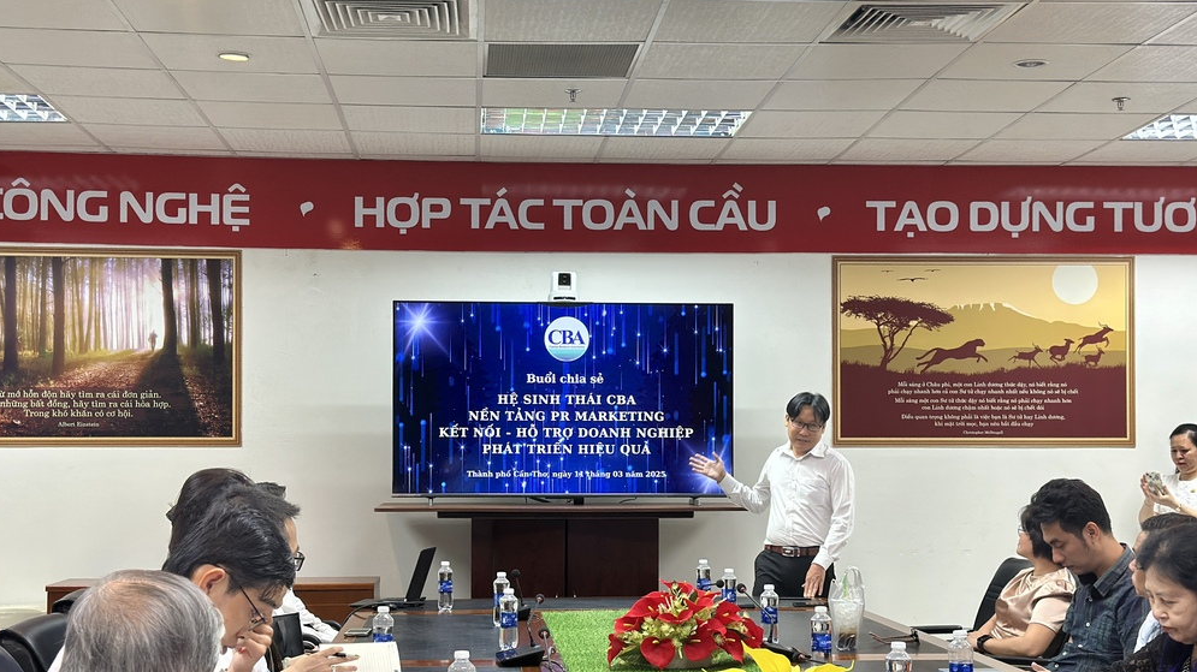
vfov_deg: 22.6
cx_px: 592
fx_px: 1682
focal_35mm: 53
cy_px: 405
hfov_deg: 39.2
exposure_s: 1/100
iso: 160
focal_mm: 6.86
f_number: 1.78
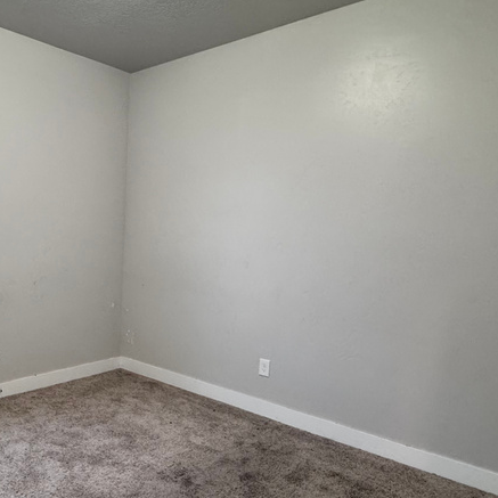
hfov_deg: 52.3
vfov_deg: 55.1
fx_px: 472
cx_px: 104
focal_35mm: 29
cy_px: 307
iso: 320
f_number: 2.2
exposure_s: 1/60
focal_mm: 2.22
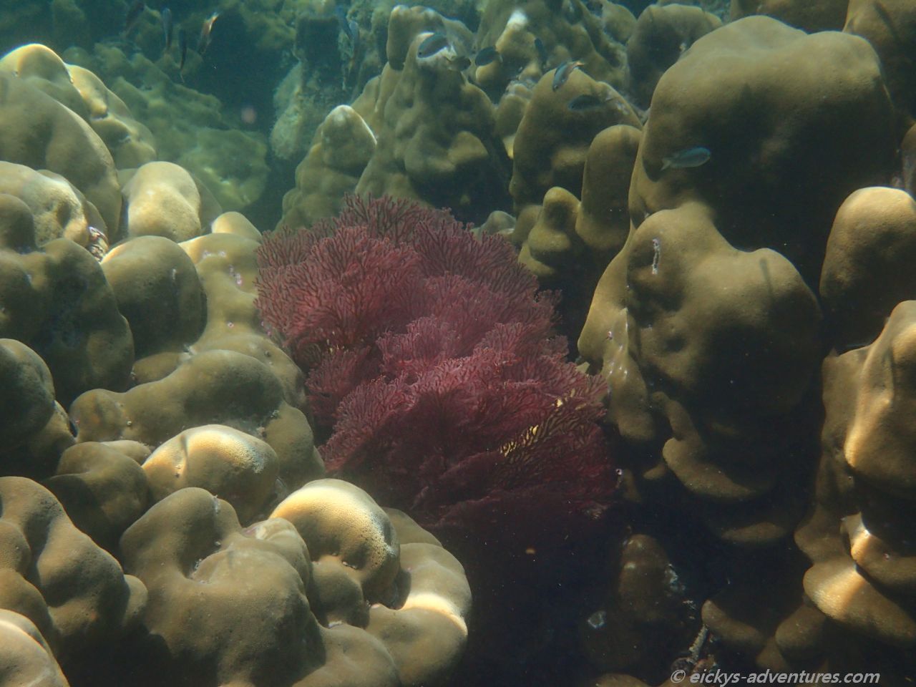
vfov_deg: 18.4
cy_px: 344
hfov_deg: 24.4
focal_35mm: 80
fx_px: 2117
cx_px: 458
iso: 200
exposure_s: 1/320
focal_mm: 14.41
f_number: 5.6
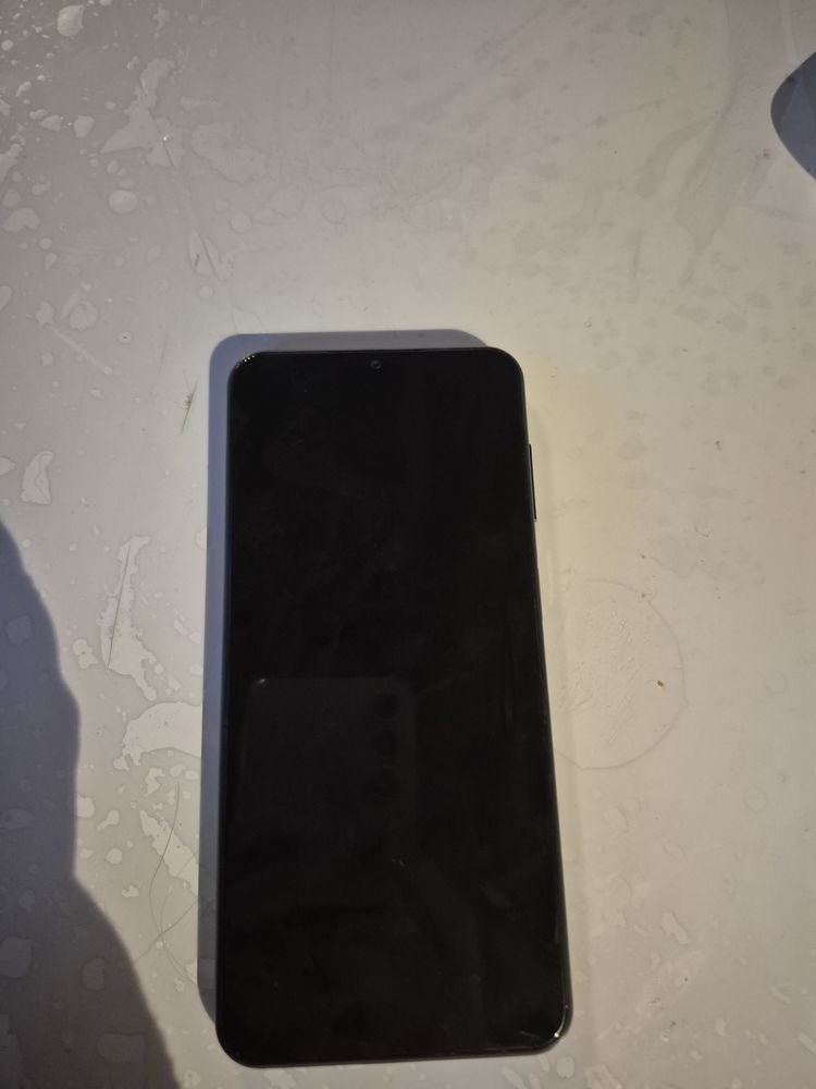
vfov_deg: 73.9
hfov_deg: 58.9
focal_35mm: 23
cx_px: 408
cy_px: 544
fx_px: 723
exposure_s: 1/40
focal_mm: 5.4
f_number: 1.8
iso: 1600
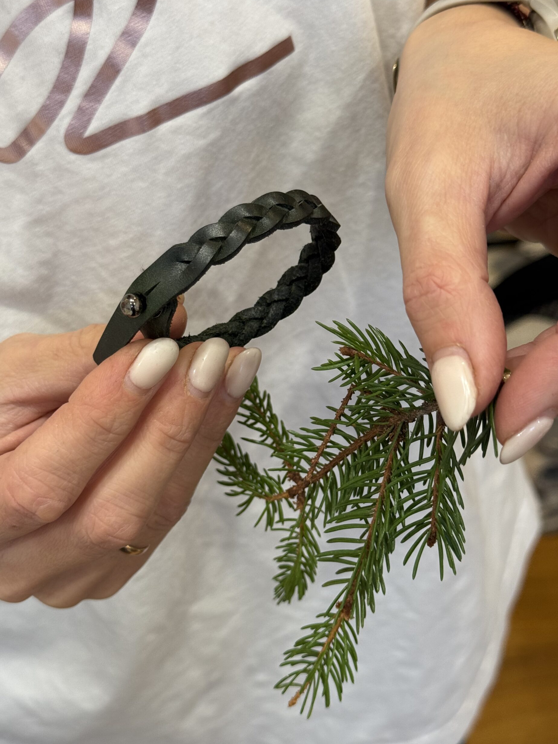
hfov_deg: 29.1
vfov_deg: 38.2
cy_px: 369
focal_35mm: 50
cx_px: 276
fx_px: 1075
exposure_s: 1/60
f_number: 1.78
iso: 125
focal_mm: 6.76
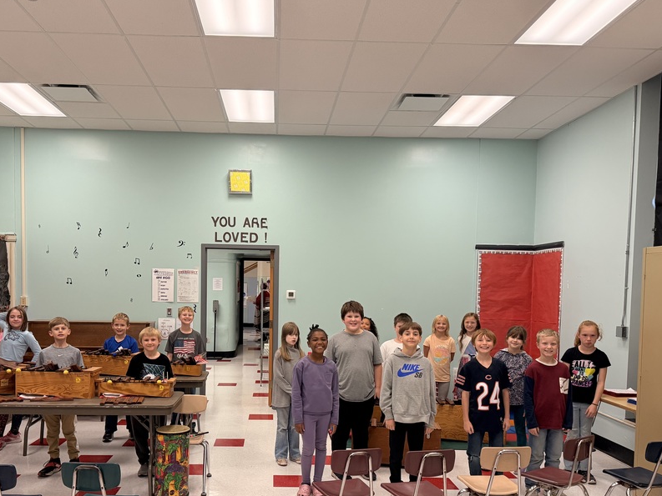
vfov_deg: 45.0
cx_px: 291
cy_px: 315
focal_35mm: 31
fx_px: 593
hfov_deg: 58.2
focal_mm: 6.76
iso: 320
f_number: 1.78
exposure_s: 1/301
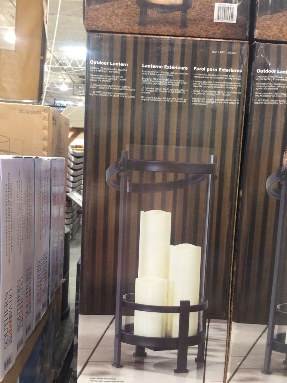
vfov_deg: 61.7
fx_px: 321
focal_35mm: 29
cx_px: 144
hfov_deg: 48.2
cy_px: 192
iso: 125
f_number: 2.2
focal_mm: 4.15
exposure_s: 1/30
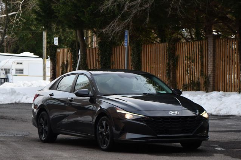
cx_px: 121
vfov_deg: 10.1
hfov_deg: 15.1
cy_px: 80
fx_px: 910
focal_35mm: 136
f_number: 5
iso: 400
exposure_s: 1/250
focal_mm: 90
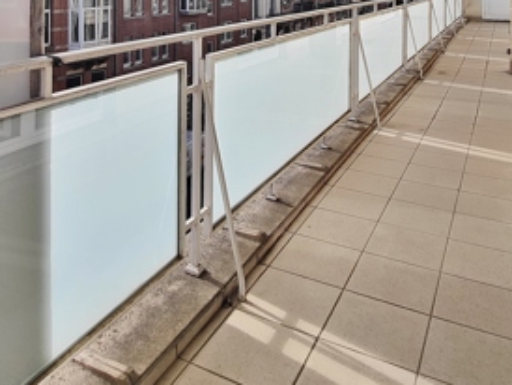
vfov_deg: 35.6
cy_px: -24
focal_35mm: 35
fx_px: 518
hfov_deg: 52.2
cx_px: 200
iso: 200
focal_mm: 3.5
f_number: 2.2
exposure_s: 1/3939
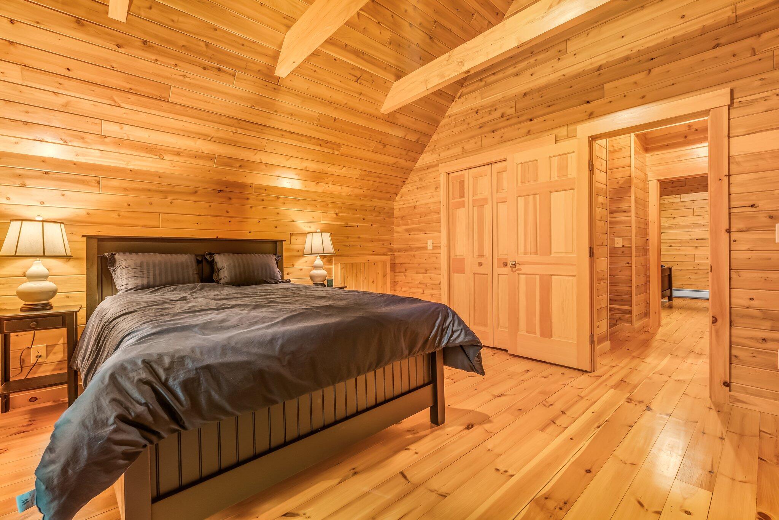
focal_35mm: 16
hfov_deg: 96.7
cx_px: 390
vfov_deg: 73.7
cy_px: 260
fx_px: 346
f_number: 8
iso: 640
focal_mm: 16
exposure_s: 1/1.67
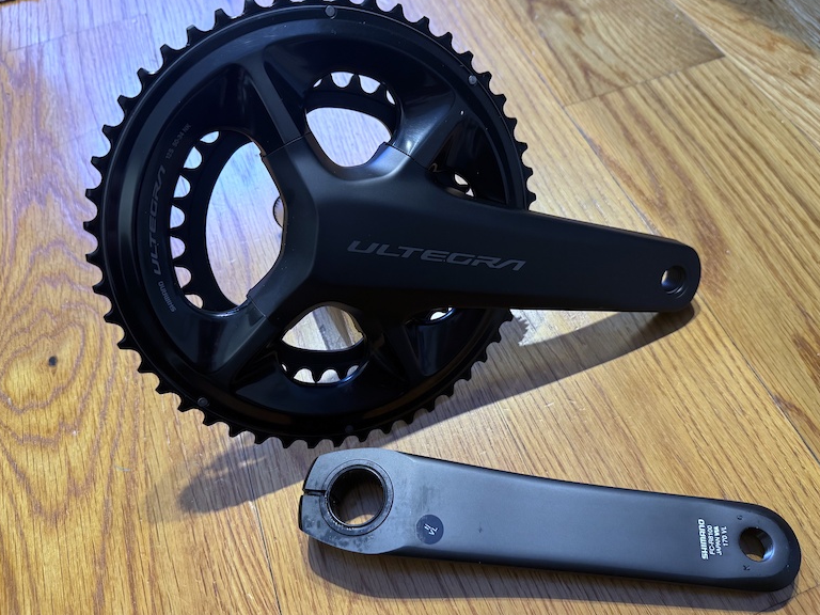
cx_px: 415
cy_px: 298
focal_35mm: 25
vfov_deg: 54.9
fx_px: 592
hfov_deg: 69.4
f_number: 1.78
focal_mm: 6.76
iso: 400
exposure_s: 1/60
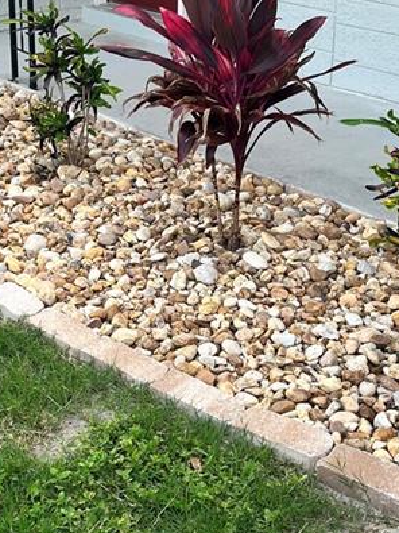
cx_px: 200
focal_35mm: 79
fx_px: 1215
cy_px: 324
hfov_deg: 18.7
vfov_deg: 24.7
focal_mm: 5.7
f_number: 1.5
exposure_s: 1/397
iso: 50
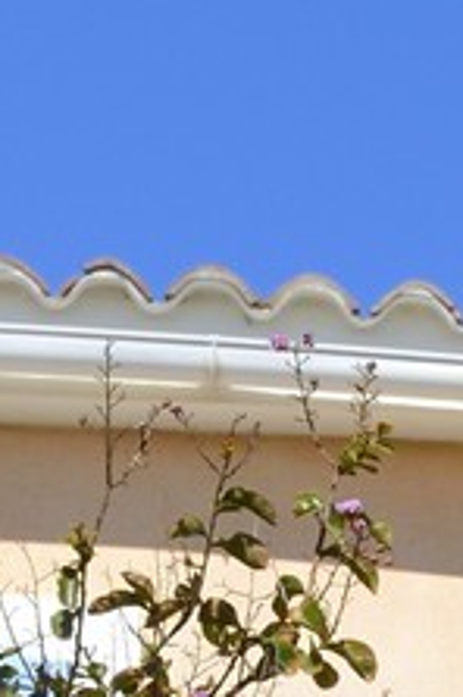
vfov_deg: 4.4
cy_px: 2285
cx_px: 1383
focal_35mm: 445
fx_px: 8611
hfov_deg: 3.0
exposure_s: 1/160
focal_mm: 62
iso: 200
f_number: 14
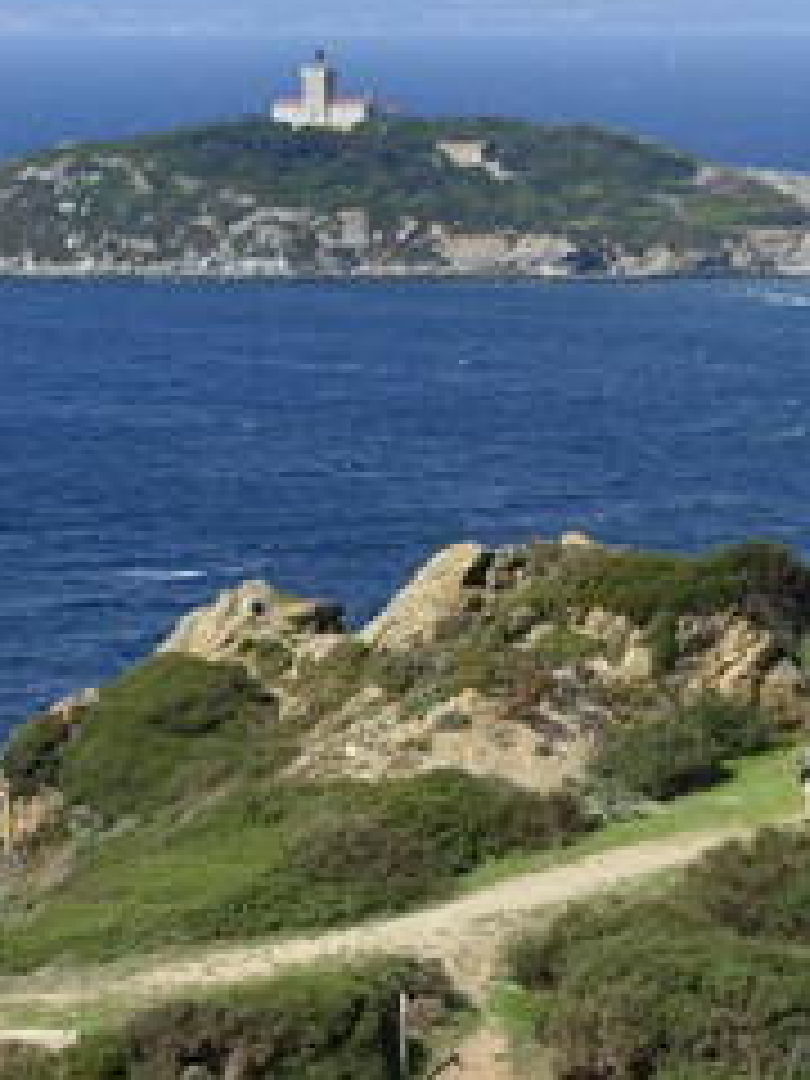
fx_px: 6396
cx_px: 540
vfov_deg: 9.7
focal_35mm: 205
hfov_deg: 7.2
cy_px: 454
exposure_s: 1/320
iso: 320
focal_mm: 122
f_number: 13
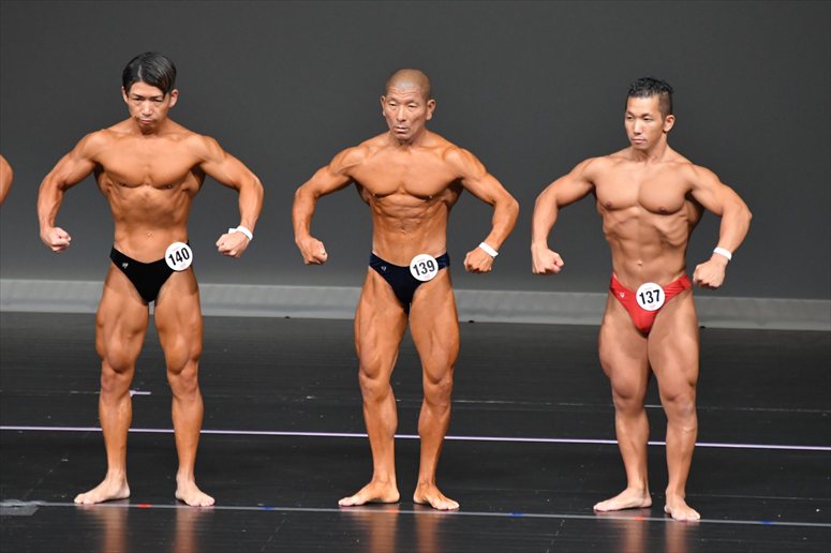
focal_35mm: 375
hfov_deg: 5.5
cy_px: 276
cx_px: 416
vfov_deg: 3.7
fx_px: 8652
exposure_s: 1/400
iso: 4000
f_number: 5.6
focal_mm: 250
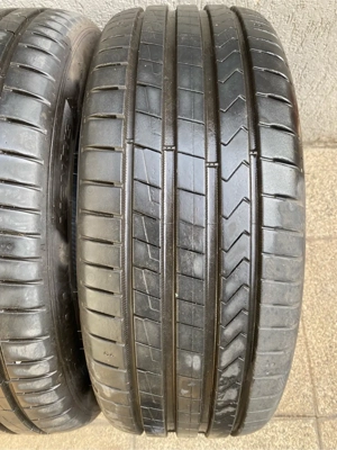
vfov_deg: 67.3
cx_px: 168
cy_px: 225
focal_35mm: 26
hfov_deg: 53.1
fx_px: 337
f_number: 1.8
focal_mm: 4.25
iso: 64
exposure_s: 1/121
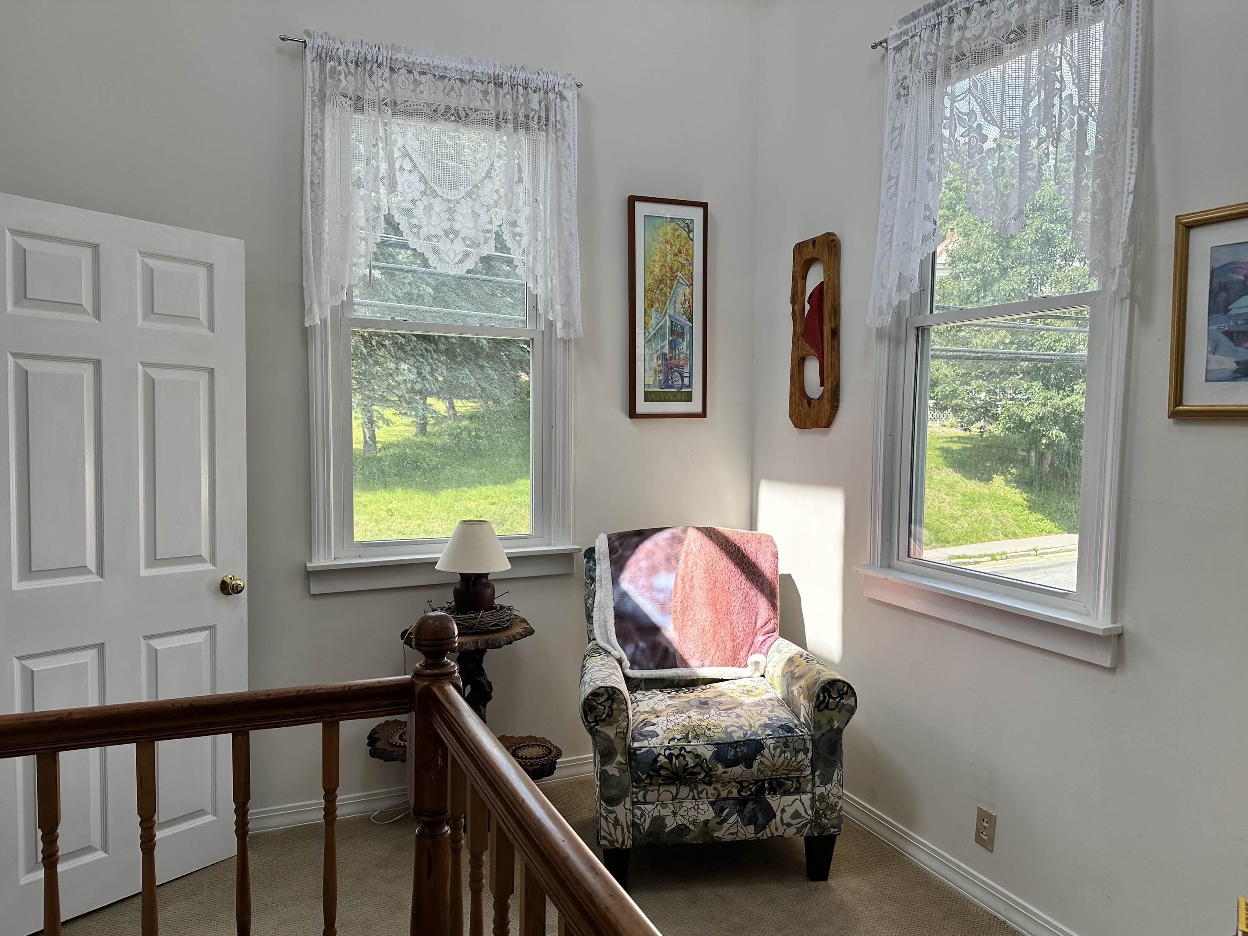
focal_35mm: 25
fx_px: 901
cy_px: 485
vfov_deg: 54.9
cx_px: 640
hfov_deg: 69.4
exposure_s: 1/879
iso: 80
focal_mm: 6.86
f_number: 1.78
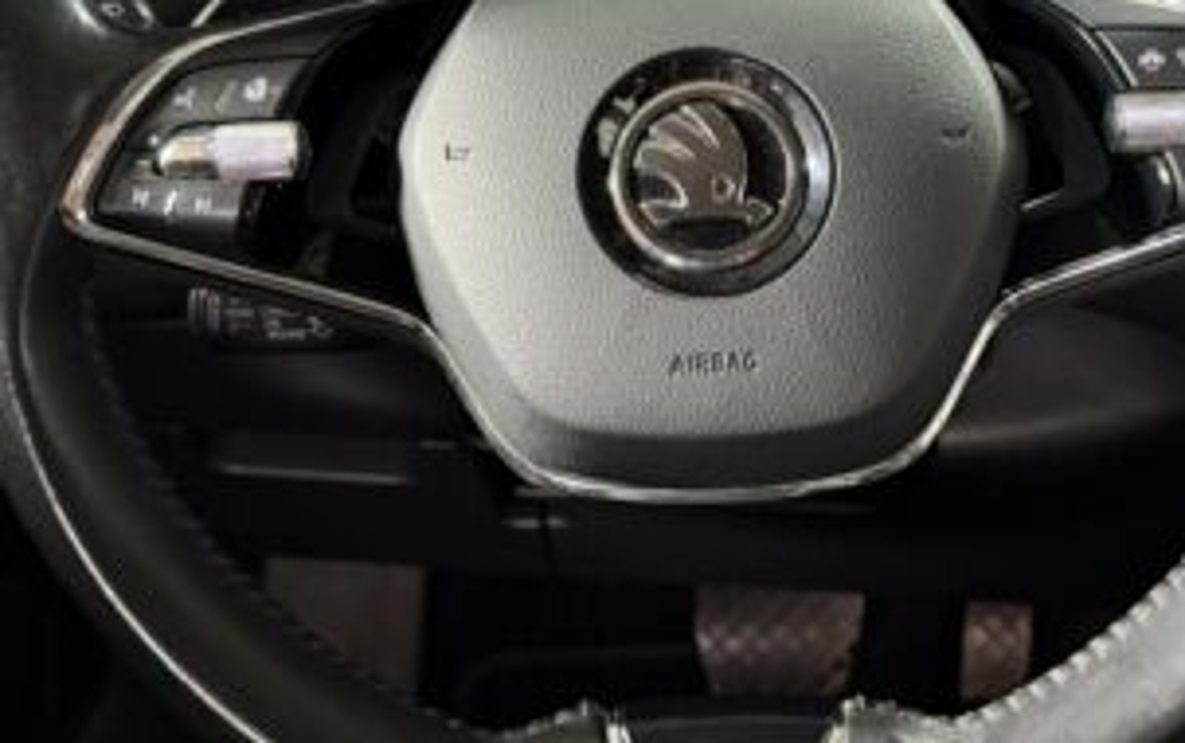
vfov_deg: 24.5
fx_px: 1681
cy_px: 154
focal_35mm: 52
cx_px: 680
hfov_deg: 38.7
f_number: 1.78
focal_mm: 6.76
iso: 800
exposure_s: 1/33
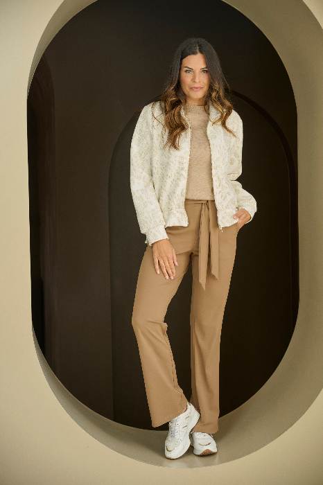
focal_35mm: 60
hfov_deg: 22.6
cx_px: 162
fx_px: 808
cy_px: 242
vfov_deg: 33.4
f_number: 4
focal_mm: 60
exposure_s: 1/160
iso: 400
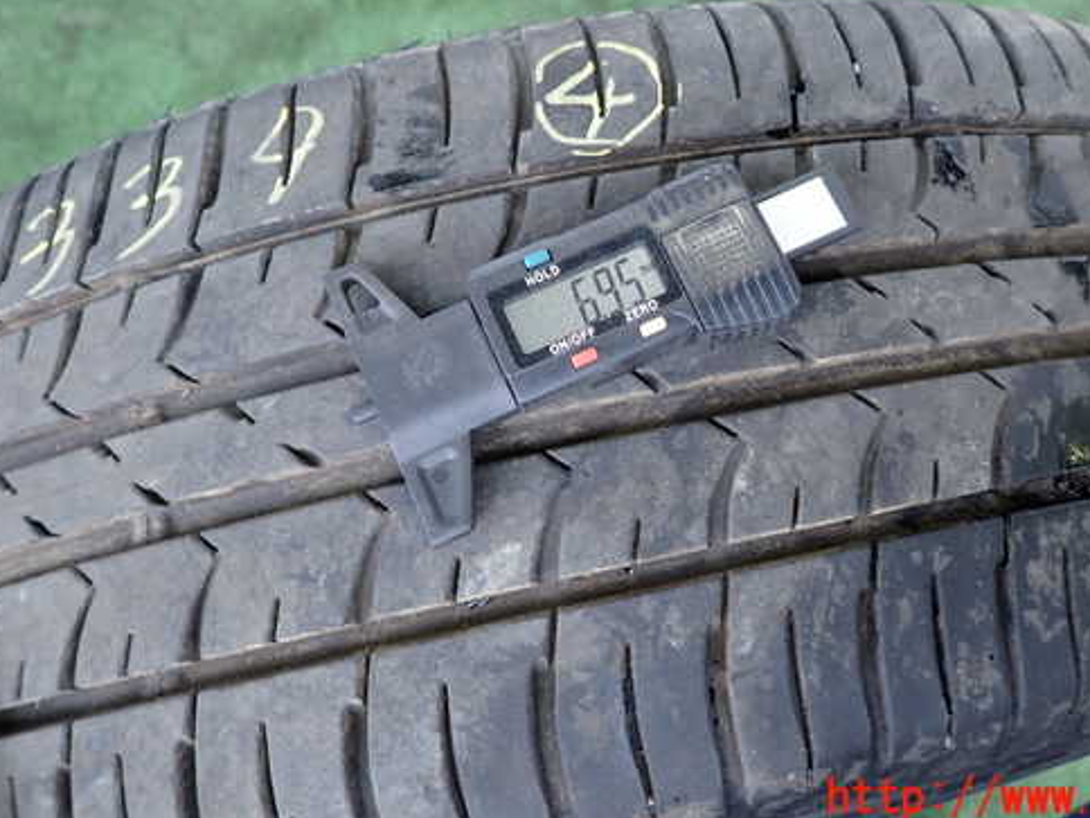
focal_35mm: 31
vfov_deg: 45.2
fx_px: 976
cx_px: 660
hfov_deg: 57.8
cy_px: 320
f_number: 2
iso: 200
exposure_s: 1/60
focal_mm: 4.5
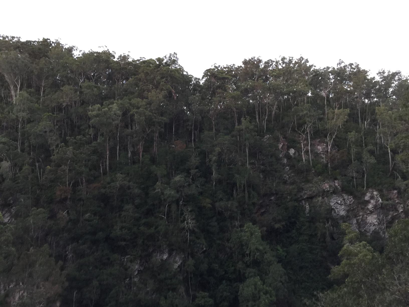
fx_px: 343
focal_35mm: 29
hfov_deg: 61.7
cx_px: 204
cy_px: 154
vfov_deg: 48.2
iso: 50
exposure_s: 1/33
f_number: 2.2
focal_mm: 4.15
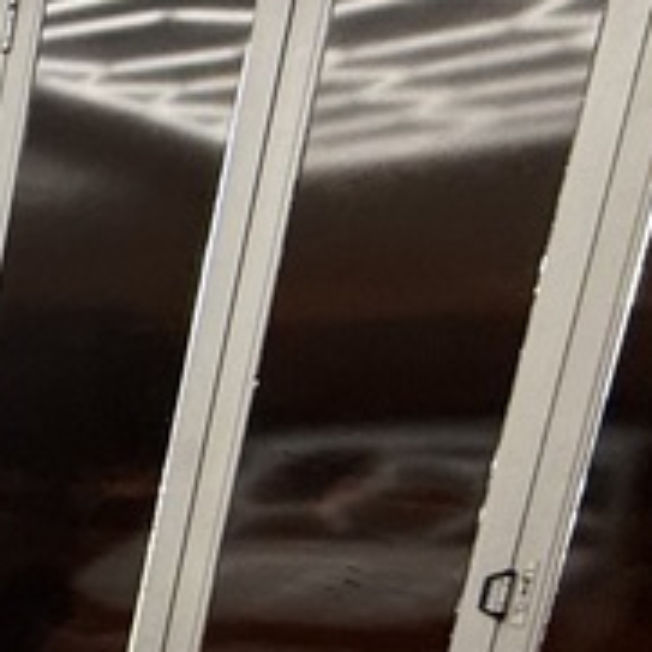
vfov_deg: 22.6
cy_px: 796
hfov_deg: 12.9
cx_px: -1138
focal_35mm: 70
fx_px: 1492
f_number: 2.2
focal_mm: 2.22
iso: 125
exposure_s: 1/100
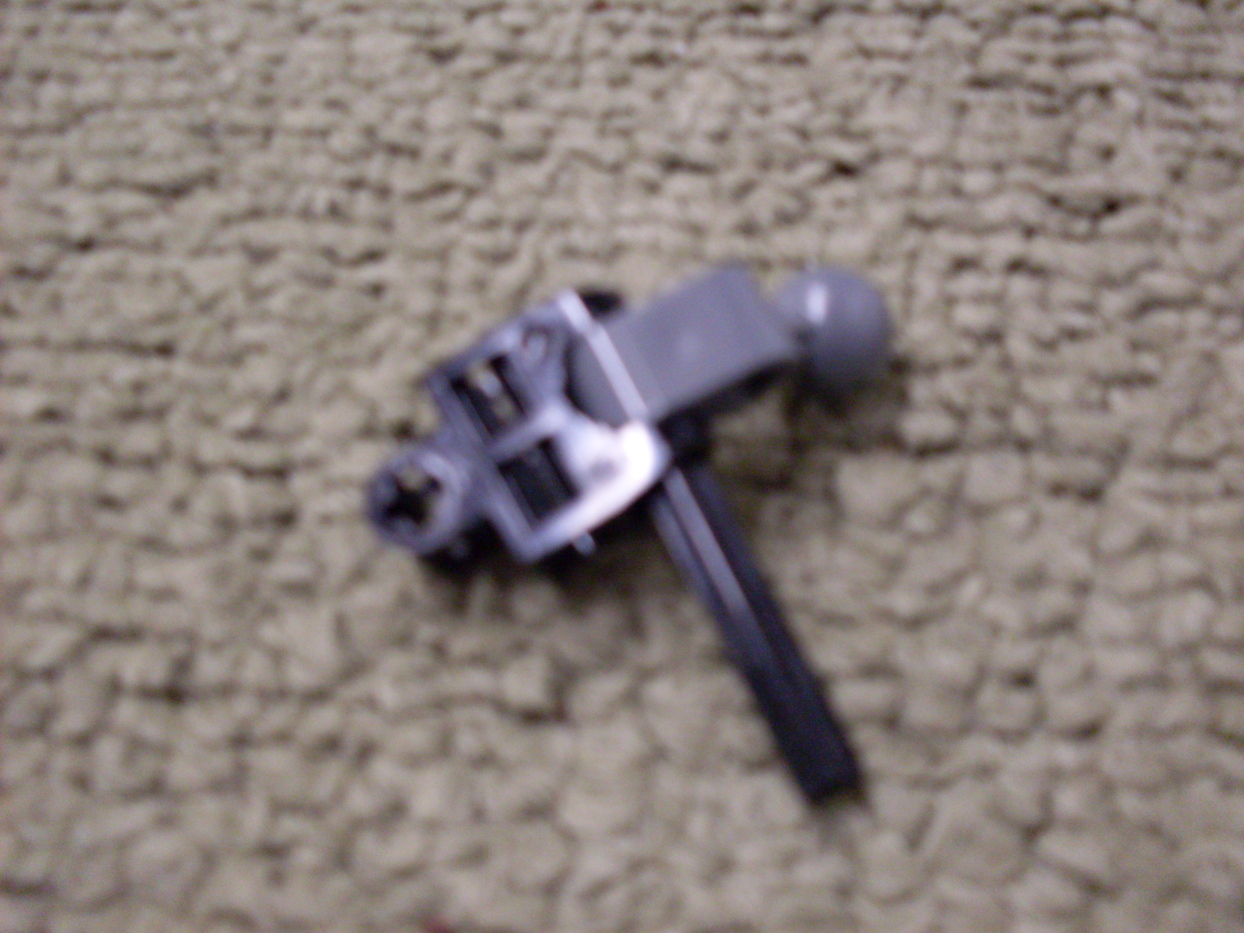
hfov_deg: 49.0
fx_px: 1366
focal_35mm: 38
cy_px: 466
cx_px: 622
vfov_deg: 37.7
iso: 200
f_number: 2.8
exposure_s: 1/15
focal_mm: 6.3
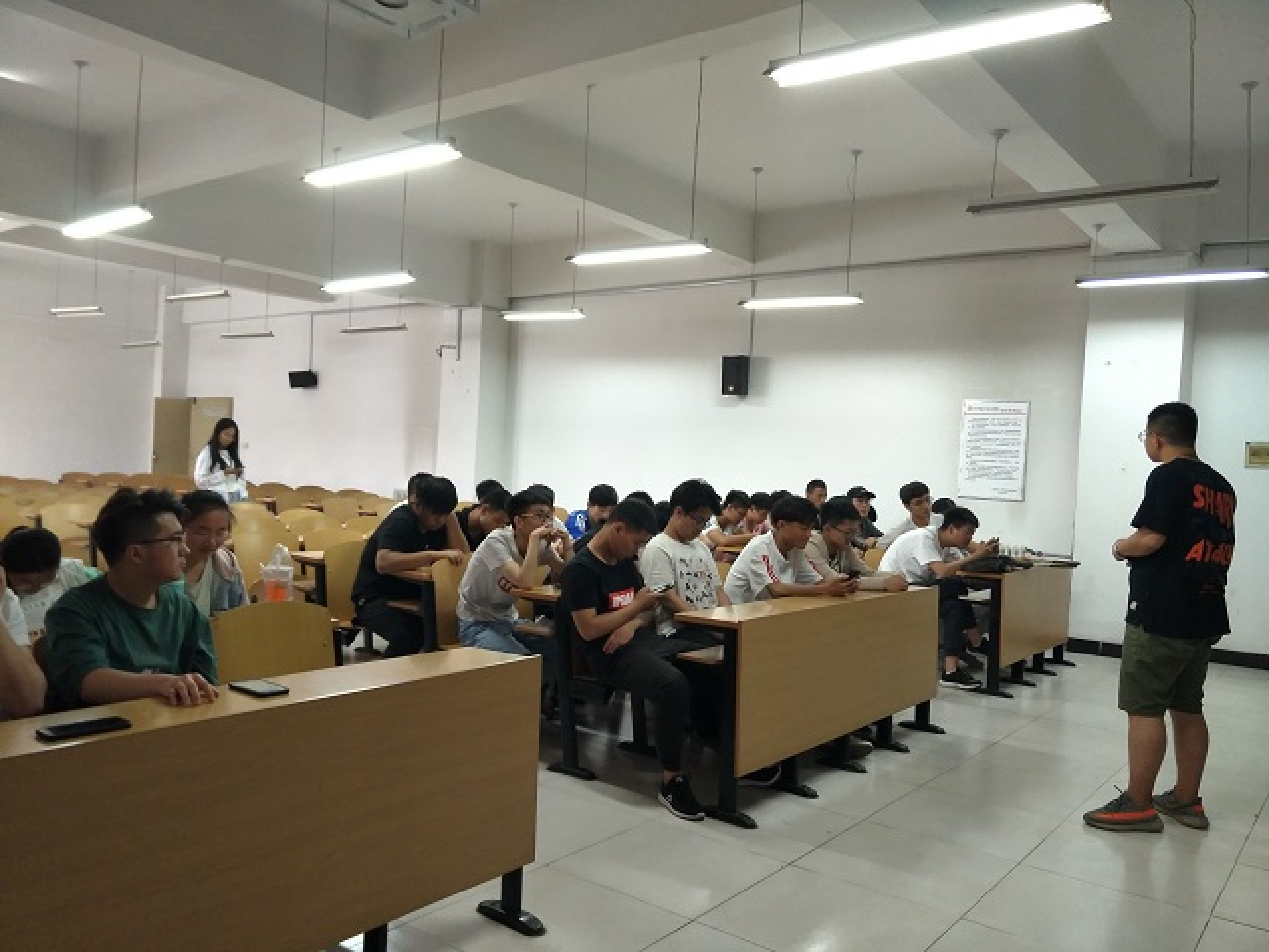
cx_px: 634
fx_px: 807
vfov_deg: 61.1
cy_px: 476
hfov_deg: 76.4
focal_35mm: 22
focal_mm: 3.79
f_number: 2
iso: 189
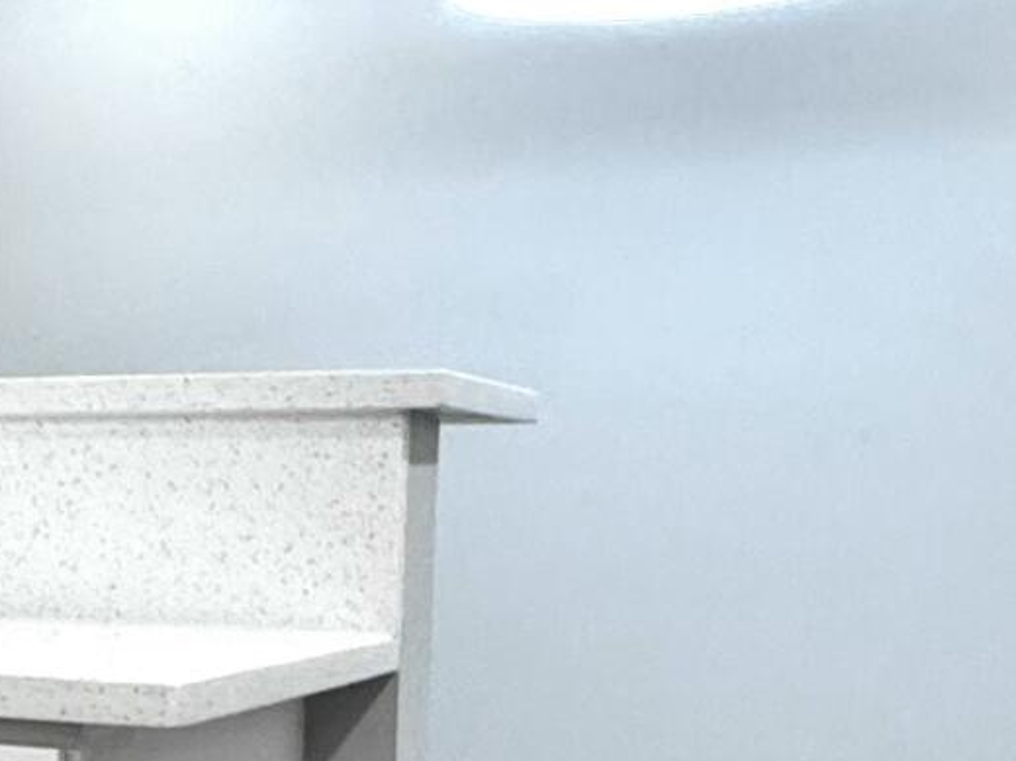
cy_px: 630
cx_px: -852
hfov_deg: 18.4
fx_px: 2377
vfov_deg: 18.0
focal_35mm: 81
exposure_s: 1/120
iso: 200
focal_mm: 2.22
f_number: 2.2
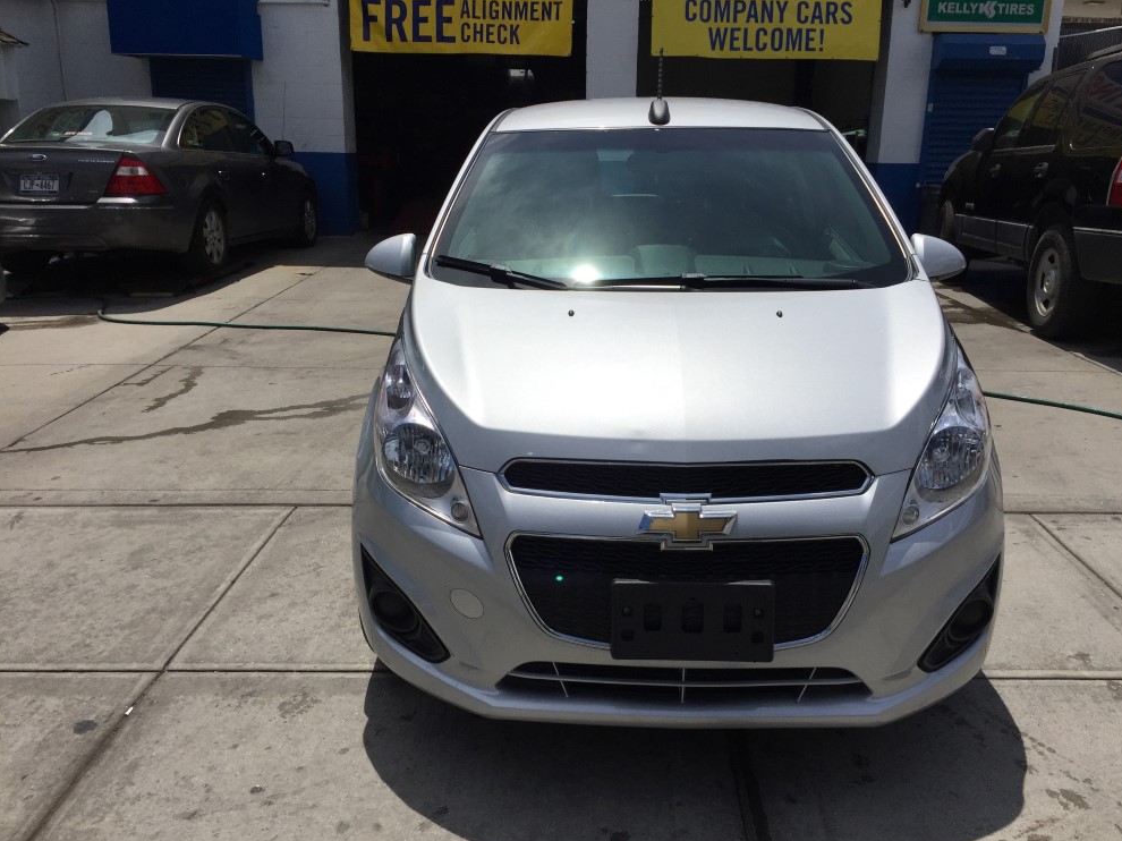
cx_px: 577
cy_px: 434
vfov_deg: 46.8
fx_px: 972
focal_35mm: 30
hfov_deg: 60.0
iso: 32
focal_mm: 4.15
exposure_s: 1/6623
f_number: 2.2
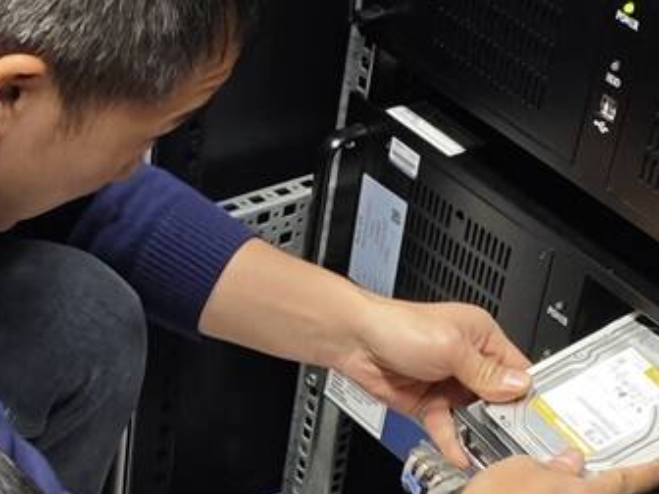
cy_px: 576
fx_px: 2132
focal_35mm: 112
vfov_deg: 12.9
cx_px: 229
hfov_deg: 17.5
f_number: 1.6
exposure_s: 1/33.3
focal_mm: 6.55
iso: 320
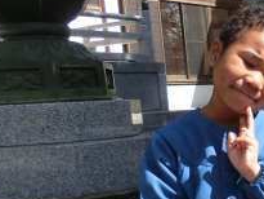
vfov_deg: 18.3
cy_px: 192
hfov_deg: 21.4
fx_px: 603
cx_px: 378
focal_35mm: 79
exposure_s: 1/400
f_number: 3.5
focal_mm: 4.5
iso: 80
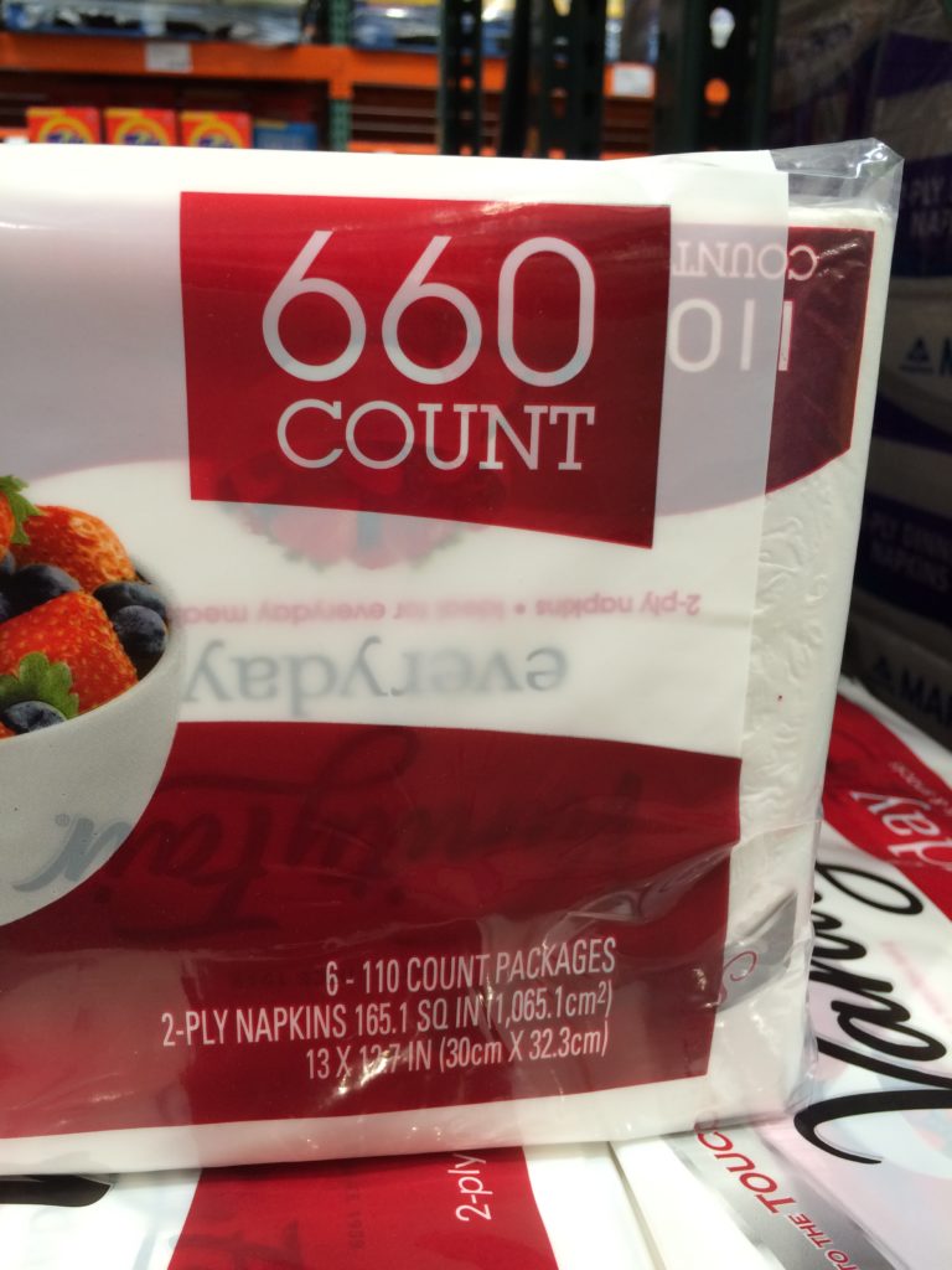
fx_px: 1063
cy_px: 635
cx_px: 476
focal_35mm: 29
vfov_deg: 61.7
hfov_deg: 48.2
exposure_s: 1/30
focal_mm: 4.15
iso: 64
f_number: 2.2
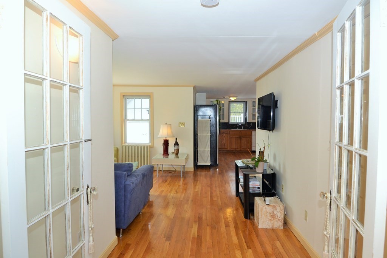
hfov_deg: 81.2
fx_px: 226
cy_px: 129
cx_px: 194
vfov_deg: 59.5
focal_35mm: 21
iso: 400
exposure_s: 1/80
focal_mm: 14
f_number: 4.5
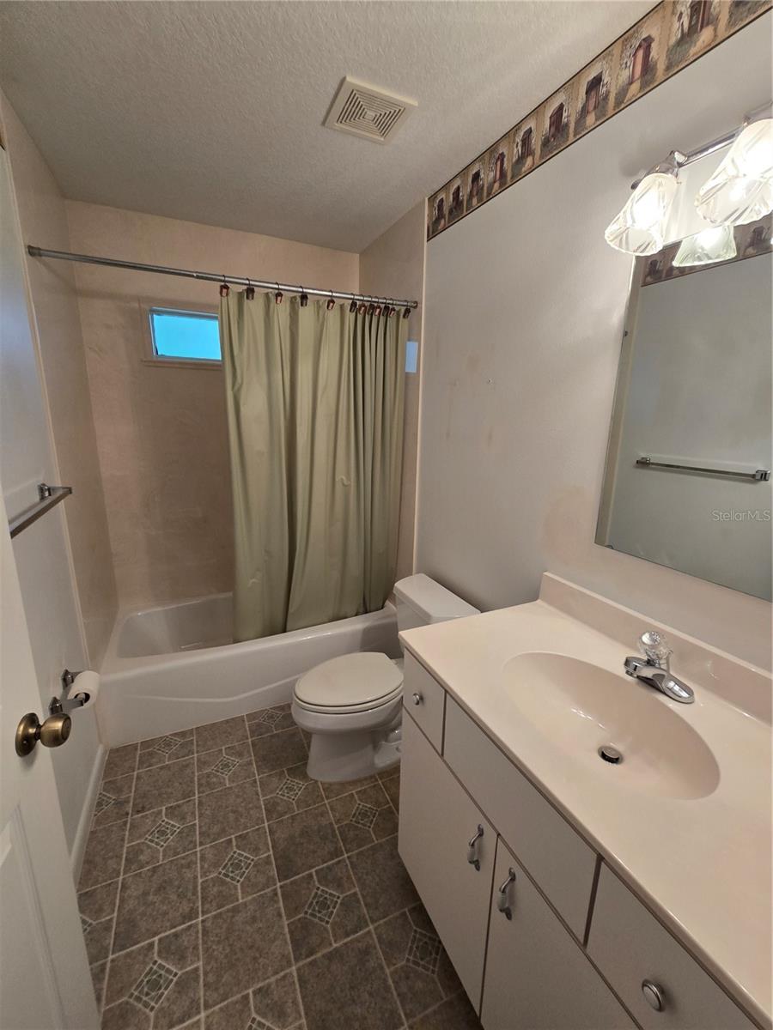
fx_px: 387
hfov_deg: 89.9
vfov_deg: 106.2
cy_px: 515
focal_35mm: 13
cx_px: 386
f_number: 2.2
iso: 100
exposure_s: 1/60
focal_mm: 2.2
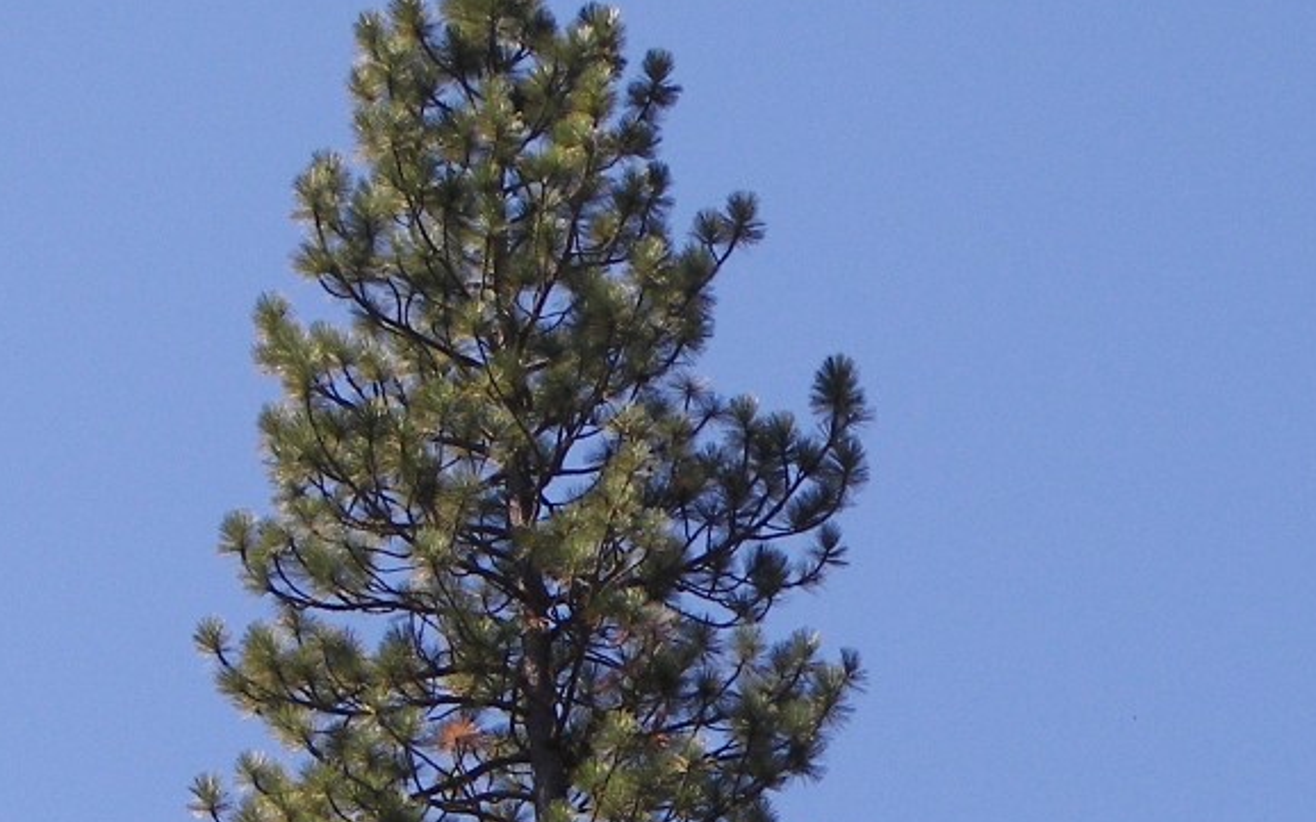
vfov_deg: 4.4
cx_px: 1154
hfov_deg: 7.0
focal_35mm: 301
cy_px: 950
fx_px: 10793
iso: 64
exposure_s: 1/500
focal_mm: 18.9
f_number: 3.2
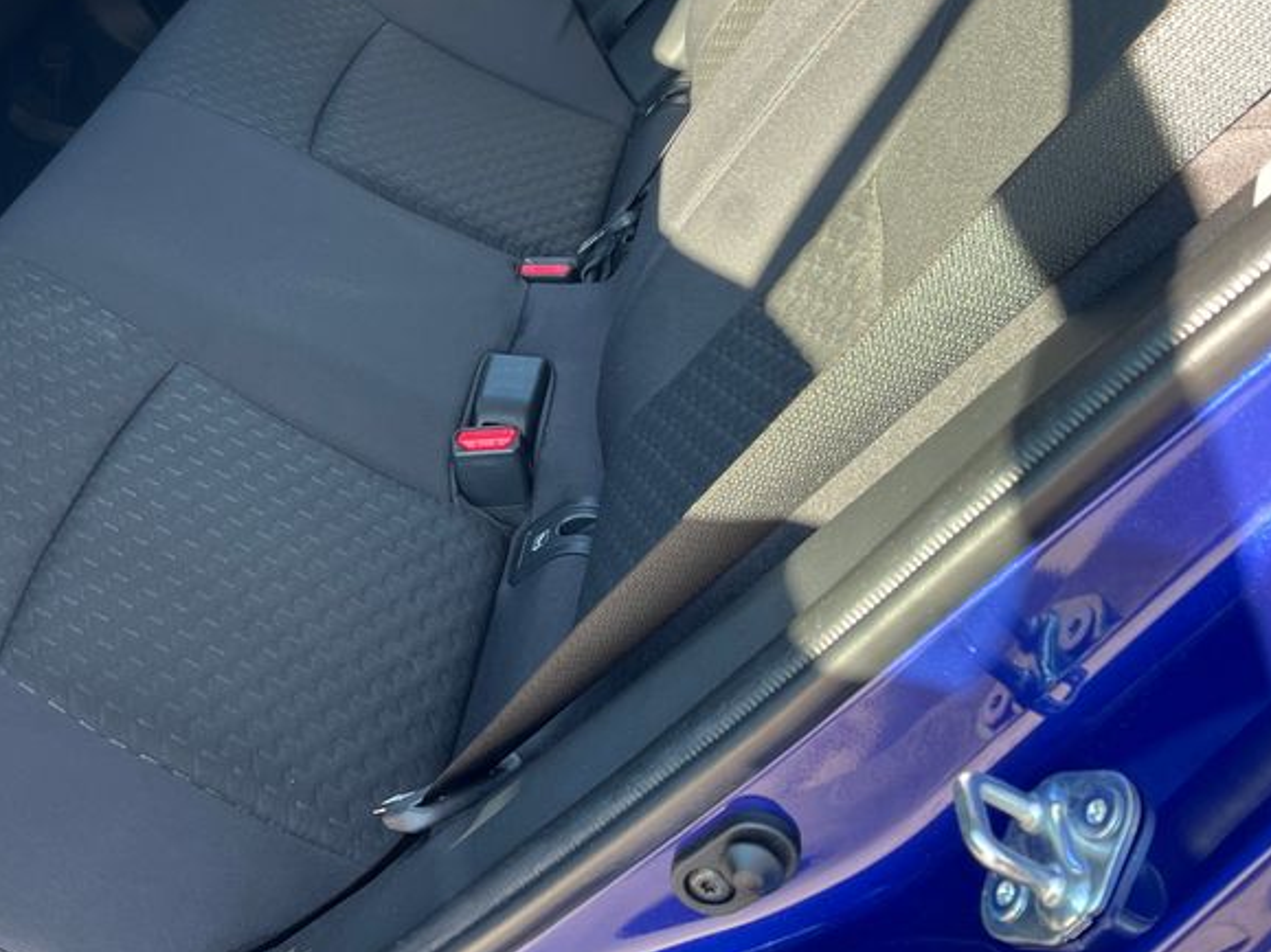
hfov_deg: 39.7
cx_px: 259
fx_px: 1689
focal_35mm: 46
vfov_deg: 30.7
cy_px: 186
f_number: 1.6
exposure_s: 1/121
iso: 50
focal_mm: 5.1
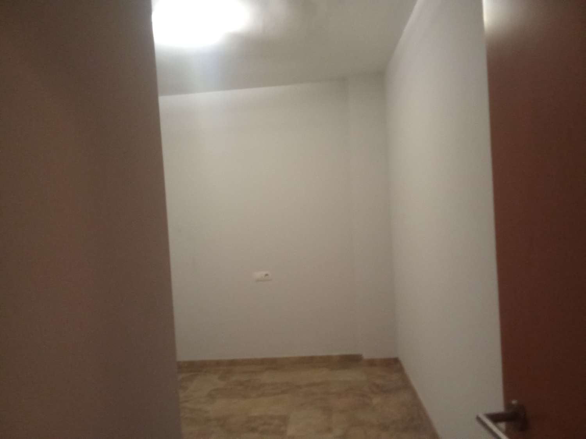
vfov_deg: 49.7
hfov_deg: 63.4
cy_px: 220
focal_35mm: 28
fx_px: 474
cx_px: 293
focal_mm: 2.78
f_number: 2
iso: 1250
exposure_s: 1/20
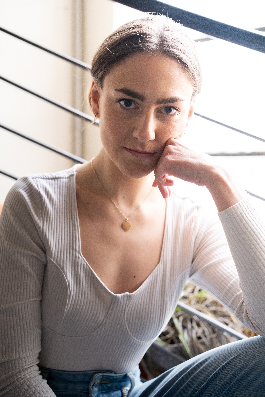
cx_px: 132
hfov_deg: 27.0
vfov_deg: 39.6
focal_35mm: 50
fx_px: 552
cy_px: 198
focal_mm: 33
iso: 640
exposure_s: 1/200
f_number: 2.2
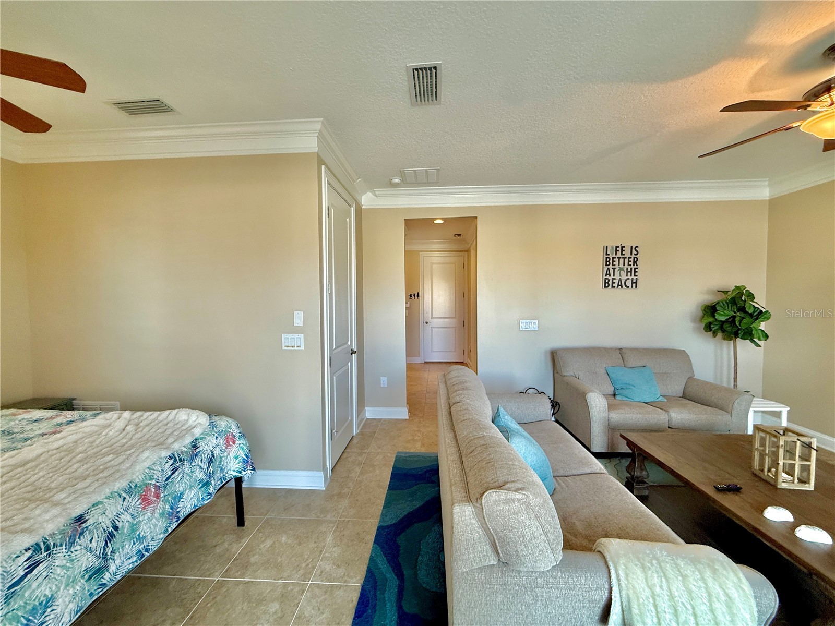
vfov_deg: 85.7
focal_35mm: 14
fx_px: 338
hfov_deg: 102.1
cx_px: 418
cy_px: 313
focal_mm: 2.22
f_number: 2.2
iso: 160
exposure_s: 1/120
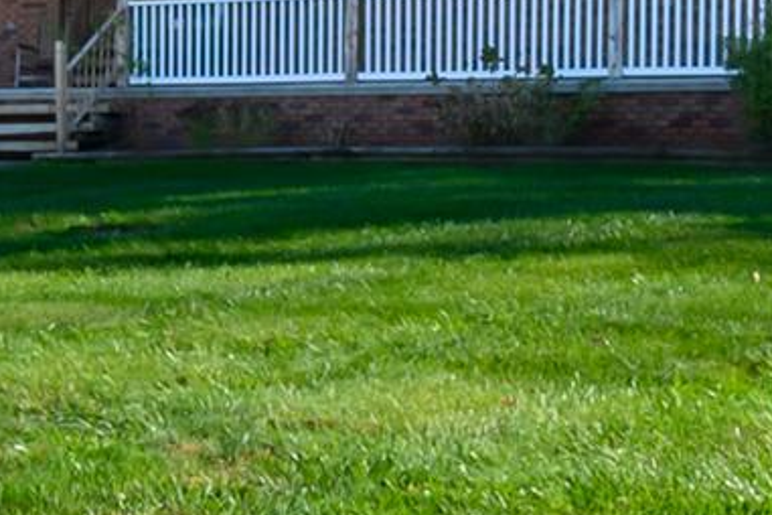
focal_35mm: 102
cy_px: -314
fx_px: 2187
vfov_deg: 12.6
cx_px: 306
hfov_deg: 20.0
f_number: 32
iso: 320
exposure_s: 1/320
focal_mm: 19
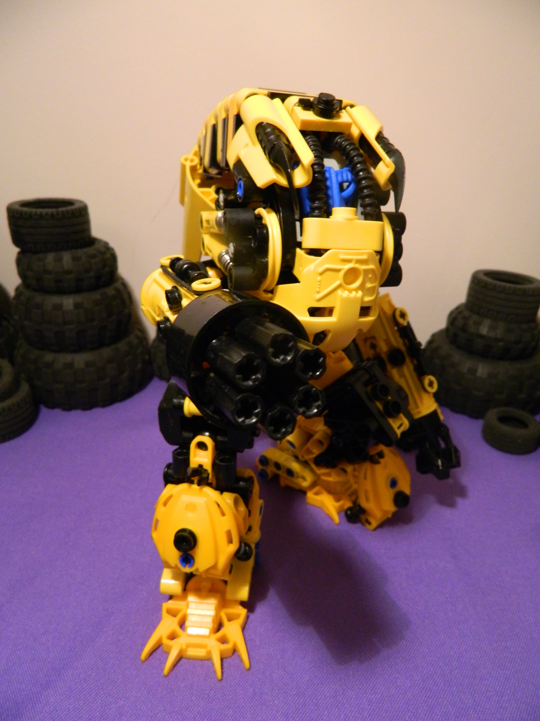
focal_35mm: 25
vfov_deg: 69.4
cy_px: 360
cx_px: 270
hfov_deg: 54.9
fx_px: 520
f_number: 3.1
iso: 400
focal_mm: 4.5
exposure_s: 1/30
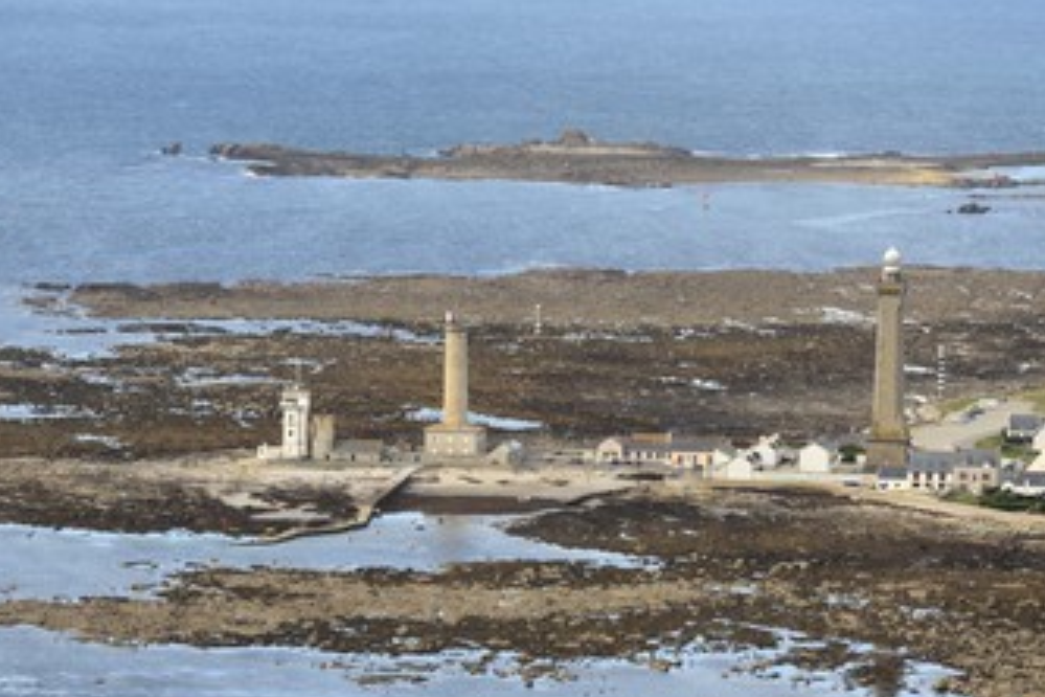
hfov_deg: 8.6
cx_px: 428
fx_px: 6966
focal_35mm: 240
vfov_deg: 5.7
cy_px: 430
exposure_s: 1/800
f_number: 6.3
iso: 400
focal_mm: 190
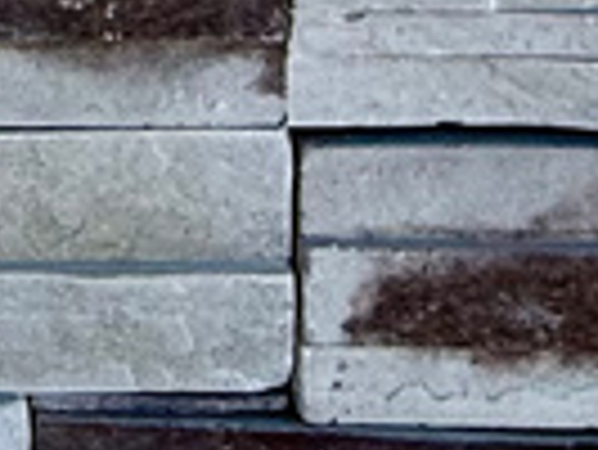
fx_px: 1867
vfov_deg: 11.9
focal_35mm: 108
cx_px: -243
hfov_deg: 16.8
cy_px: -508
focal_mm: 2.22
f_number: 2.2
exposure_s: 1/644
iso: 50
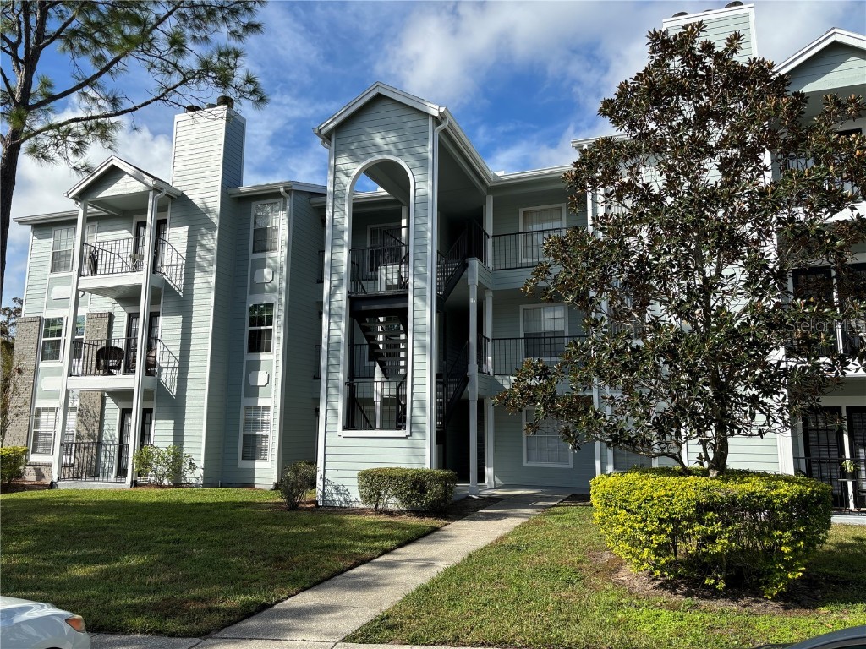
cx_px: 433
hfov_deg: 67.3
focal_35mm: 26
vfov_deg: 53.1
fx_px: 650
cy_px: 324
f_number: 1.6
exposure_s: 1/2778
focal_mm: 5.96
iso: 50
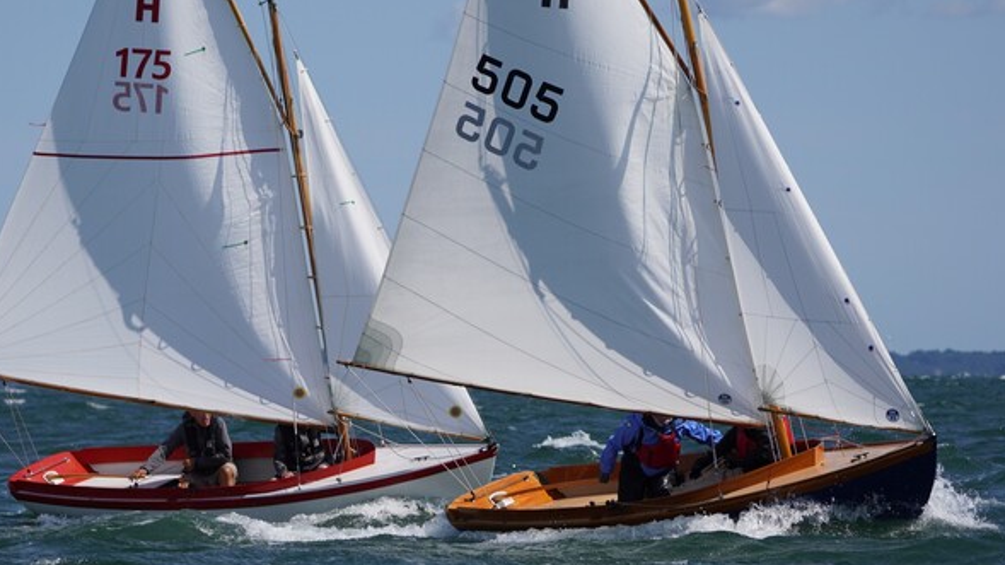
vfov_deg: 3.8
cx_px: 370
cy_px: 230
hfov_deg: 6.7
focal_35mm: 320
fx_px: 8526
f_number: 5
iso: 100
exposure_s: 1/1250
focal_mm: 150
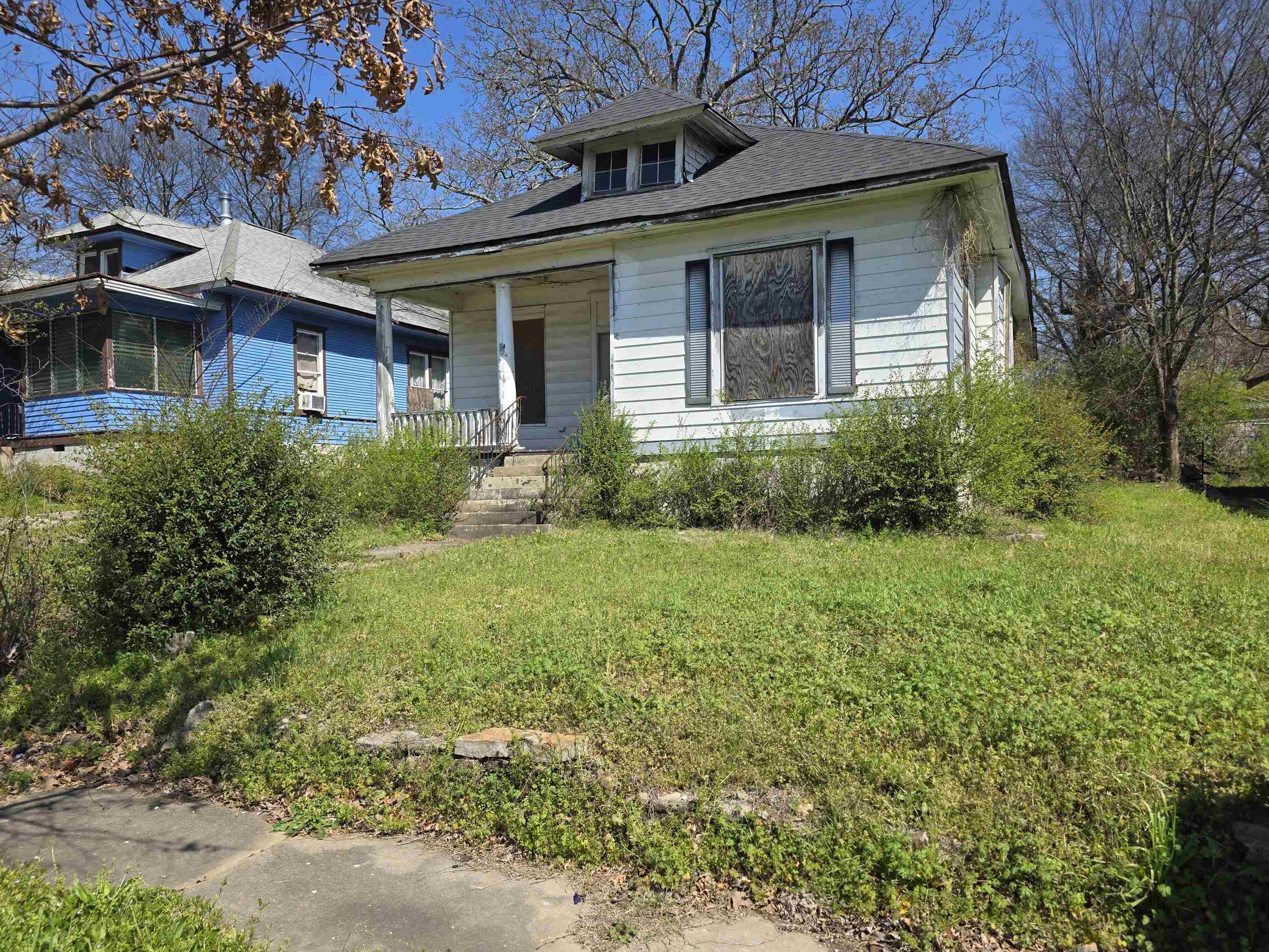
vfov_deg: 54.9
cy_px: 450
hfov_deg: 69.3
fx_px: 917
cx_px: 600
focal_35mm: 25
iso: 80
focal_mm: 6.3
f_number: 1.7
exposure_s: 1/5447
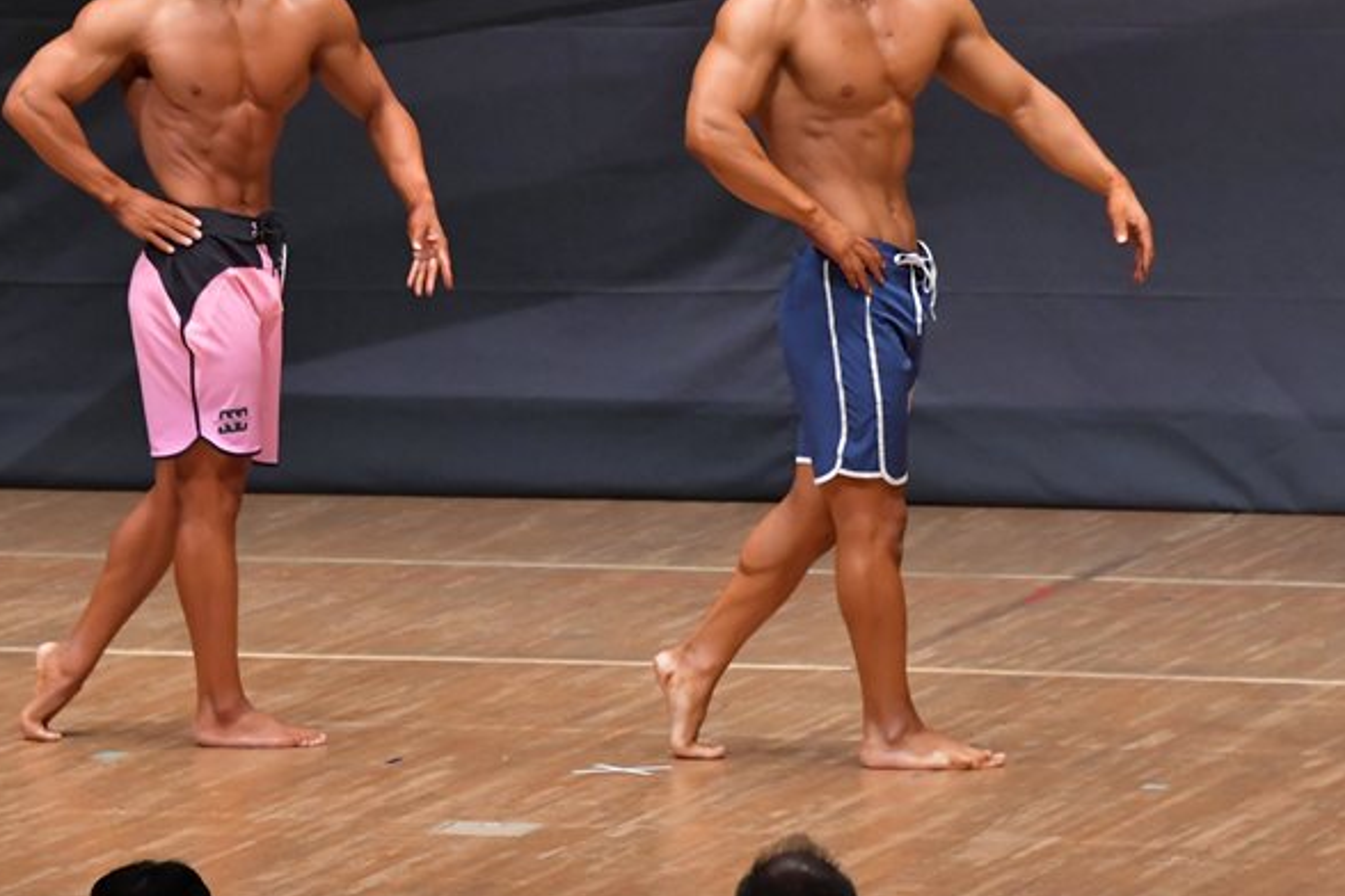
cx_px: 484
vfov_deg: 4.1
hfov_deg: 6.1
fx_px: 12552
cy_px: 315
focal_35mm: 336
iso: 6400
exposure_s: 1/400
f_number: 5.6
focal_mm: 170
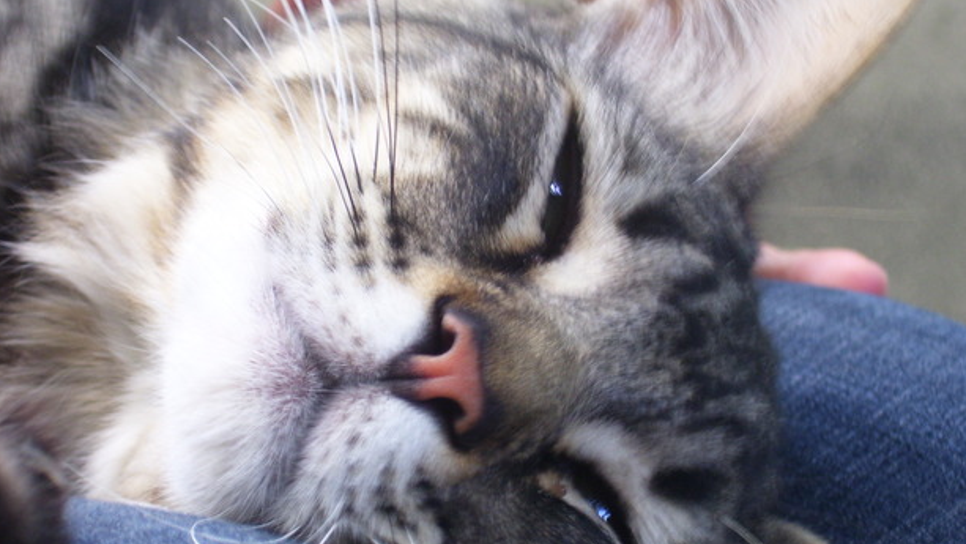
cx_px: 474
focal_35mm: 99
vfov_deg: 12.2
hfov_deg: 21.6
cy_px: 287
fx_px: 2536
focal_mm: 14.3
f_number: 4.3
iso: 160
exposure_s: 1/8
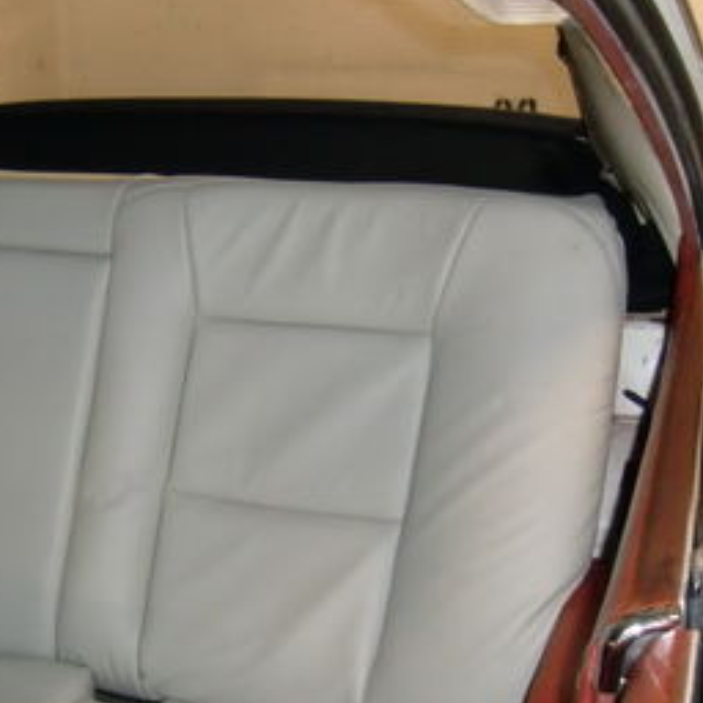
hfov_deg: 31.3
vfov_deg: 31.7
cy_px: 514
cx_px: 135
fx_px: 1218
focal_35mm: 53
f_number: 3.2
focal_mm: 4.3
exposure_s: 1/30
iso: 400
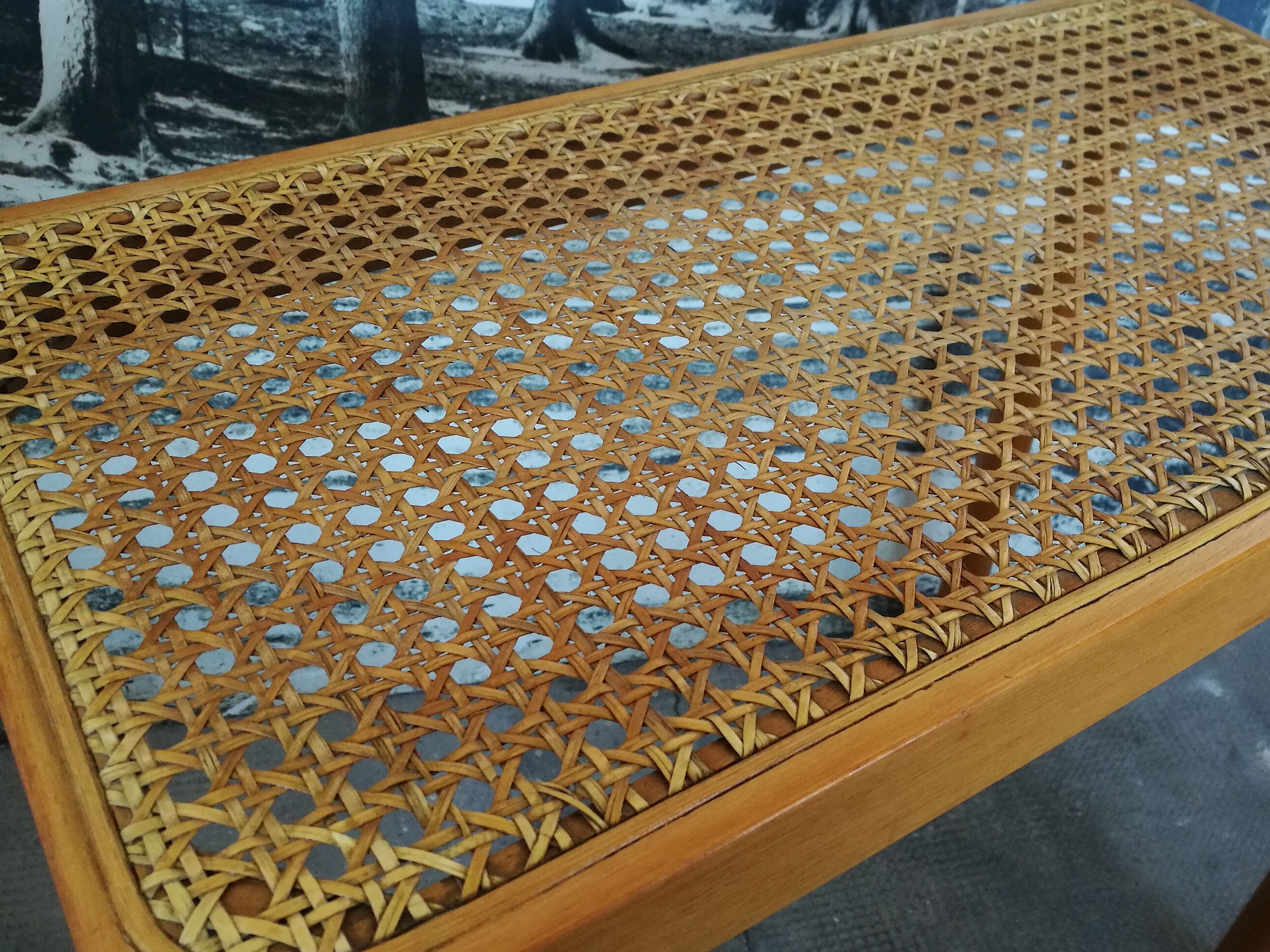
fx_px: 1247
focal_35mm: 34
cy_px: 485
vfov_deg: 41.8
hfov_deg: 53.7
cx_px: 731
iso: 250
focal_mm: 4.5
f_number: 2.2
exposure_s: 1/33.3
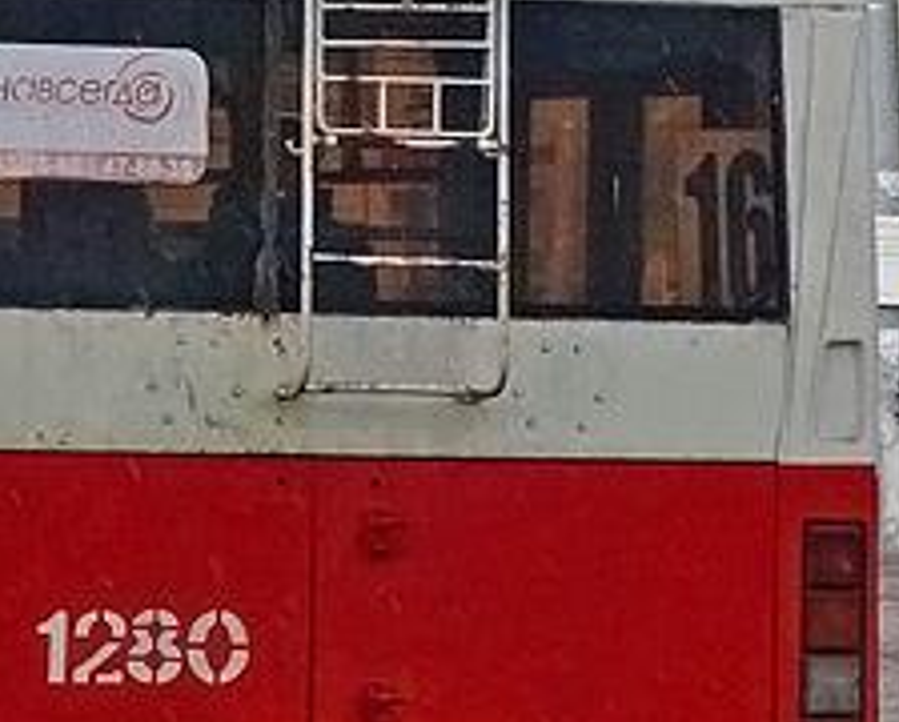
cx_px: 80
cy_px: -156
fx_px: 7889
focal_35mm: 296
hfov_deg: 6.5
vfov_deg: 5.2
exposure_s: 1/500
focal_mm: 21.77
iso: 125
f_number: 4.5
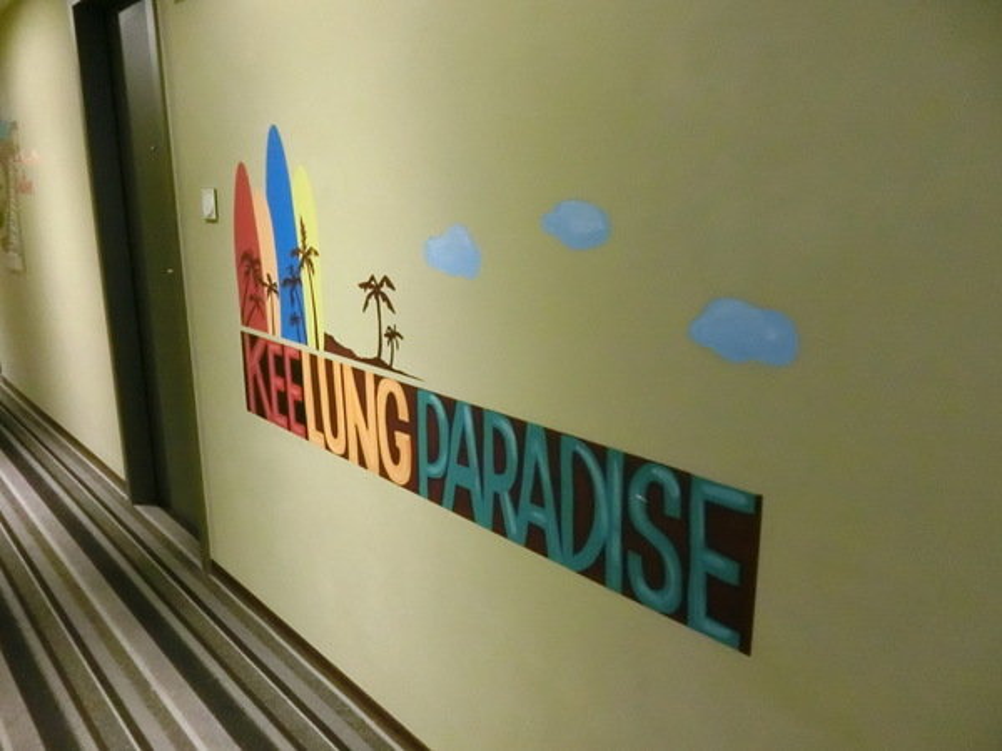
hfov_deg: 69.4
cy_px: 376
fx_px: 724
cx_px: 501
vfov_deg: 54.9
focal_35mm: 25
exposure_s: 1/60
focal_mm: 5.4
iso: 3200
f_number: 2.8
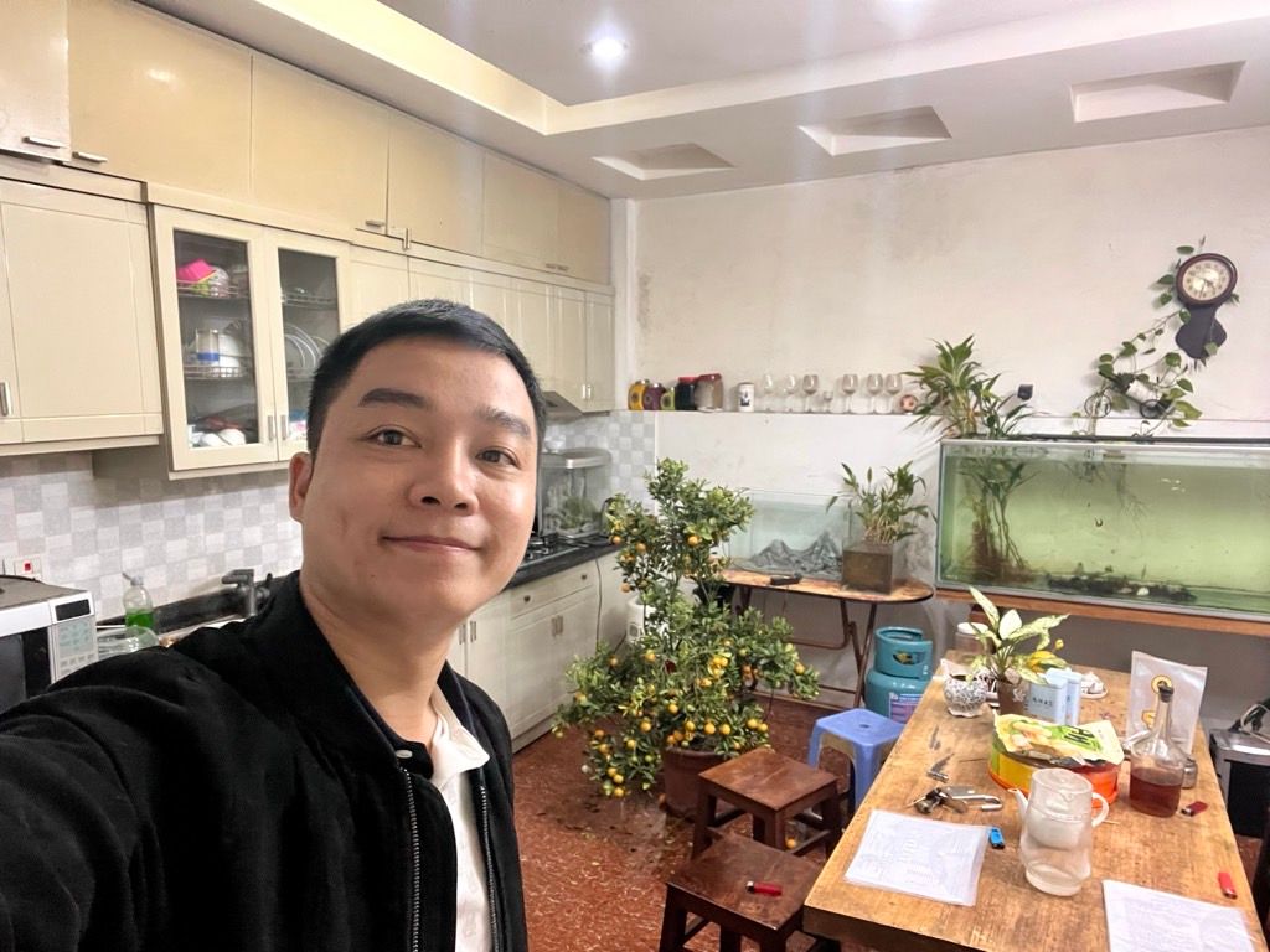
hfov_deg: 73.9
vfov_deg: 58.9
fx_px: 844
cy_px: 476
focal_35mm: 23
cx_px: 635
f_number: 2.2
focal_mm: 2.71
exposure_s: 1/33
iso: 400
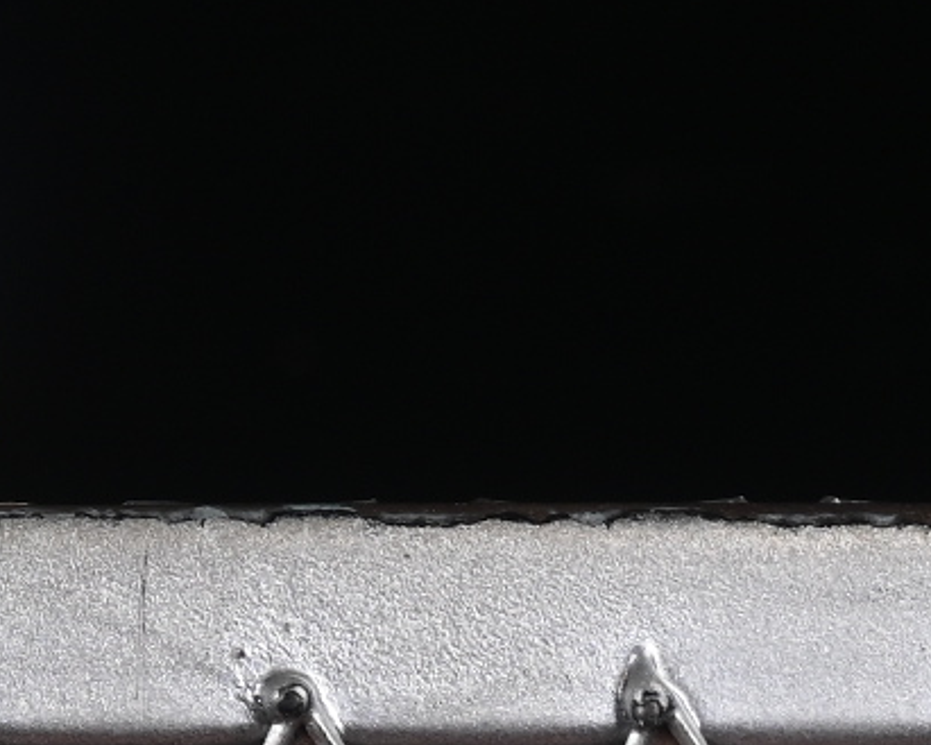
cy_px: -774
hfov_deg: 3.9
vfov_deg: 3.2
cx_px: -2200
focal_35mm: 477
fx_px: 13146
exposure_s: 1/80
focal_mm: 50
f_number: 8
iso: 160
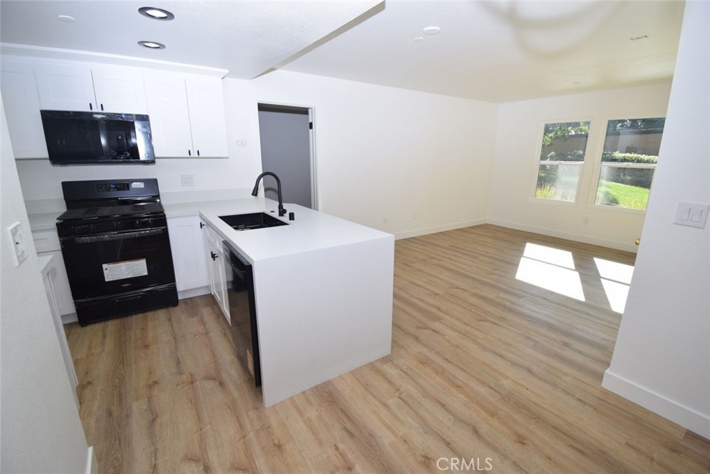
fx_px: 296
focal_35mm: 15
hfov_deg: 100.4
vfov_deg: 77.3
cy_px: 237
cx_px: 355
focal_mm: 10
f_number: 7.1
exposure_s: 1/200
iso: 400
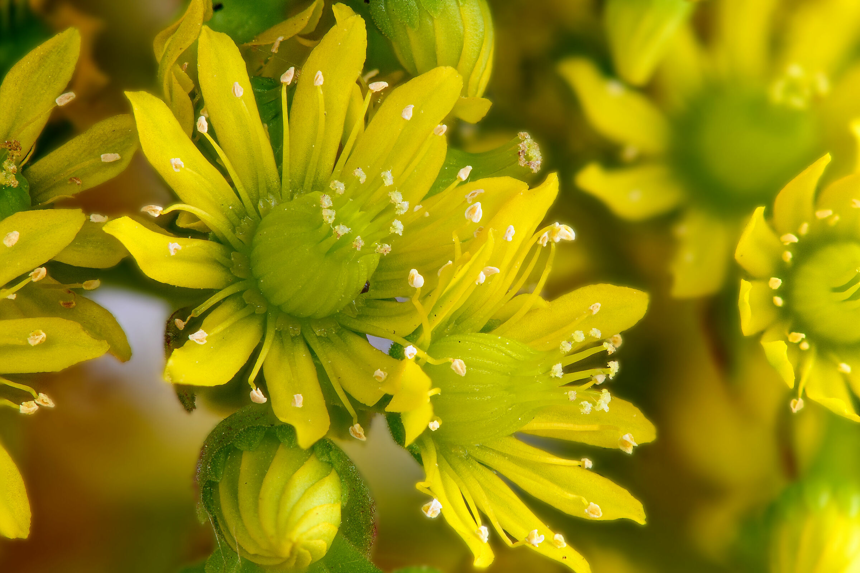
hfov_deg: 13.1
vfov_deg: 8.7
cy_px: 286
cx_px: 430
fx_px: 3750
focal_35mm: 157
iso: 640
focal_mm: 105
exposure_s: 1/250
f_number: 8
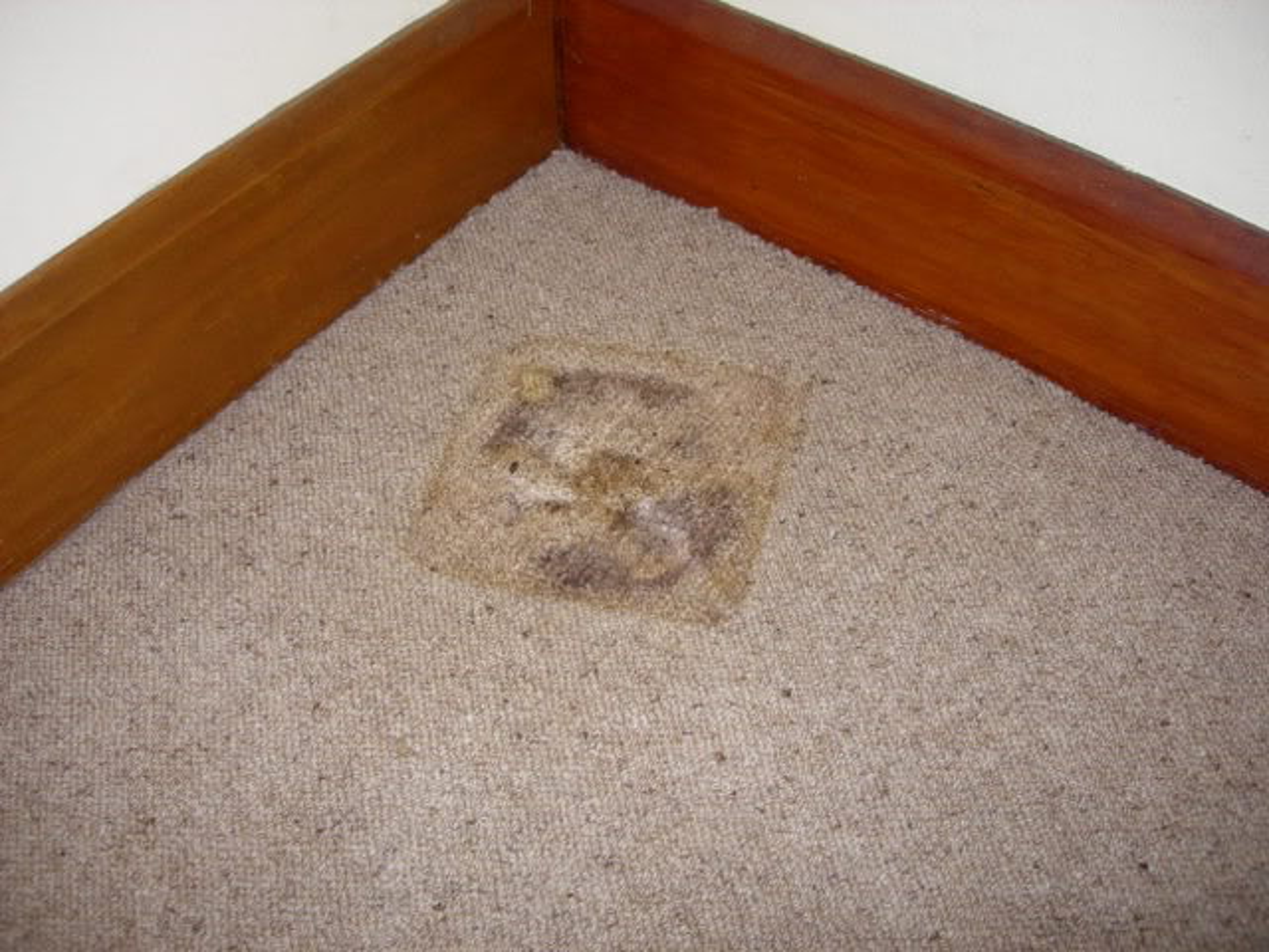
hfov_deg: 49.0
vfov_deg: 37.7
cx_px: 634
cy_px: 476
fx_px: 1393
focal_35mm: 38
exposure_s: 1/64
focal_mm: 7.8
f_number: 2.8
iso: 79
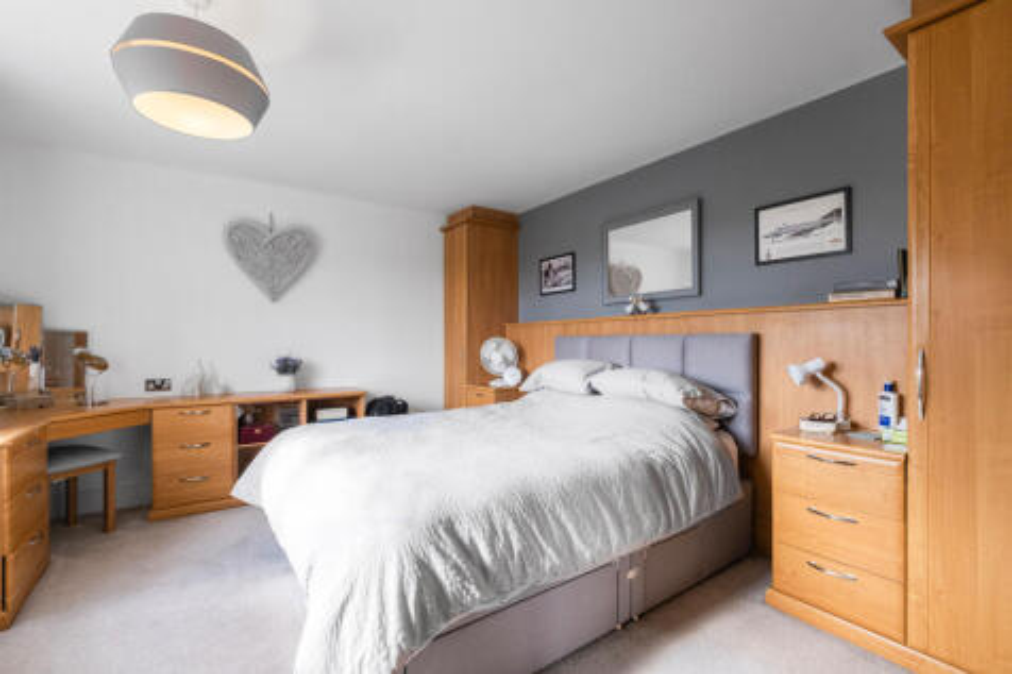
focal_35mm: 15
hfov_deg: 100.4
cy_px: 337
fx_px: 421
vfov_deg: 77.3
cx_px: 506
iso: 400
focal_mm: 10
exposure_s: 1/60
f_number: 8
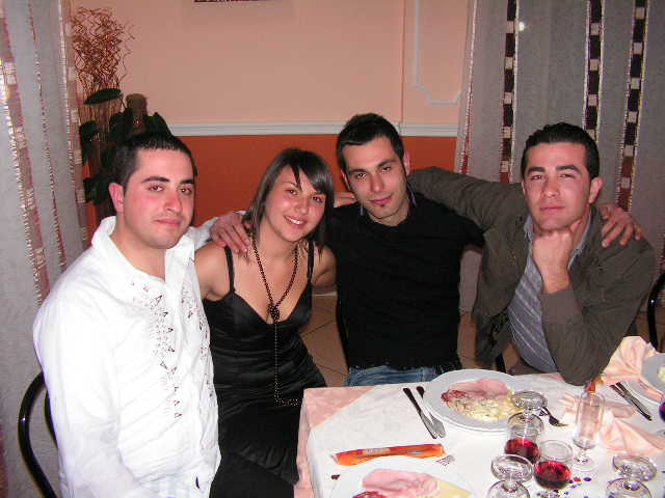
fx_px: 692
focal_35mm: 36
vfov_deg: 39.7
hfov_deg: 51.4
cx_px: 332
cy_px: 249
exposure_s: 1/40
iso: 200
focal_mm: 6
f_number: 3.2
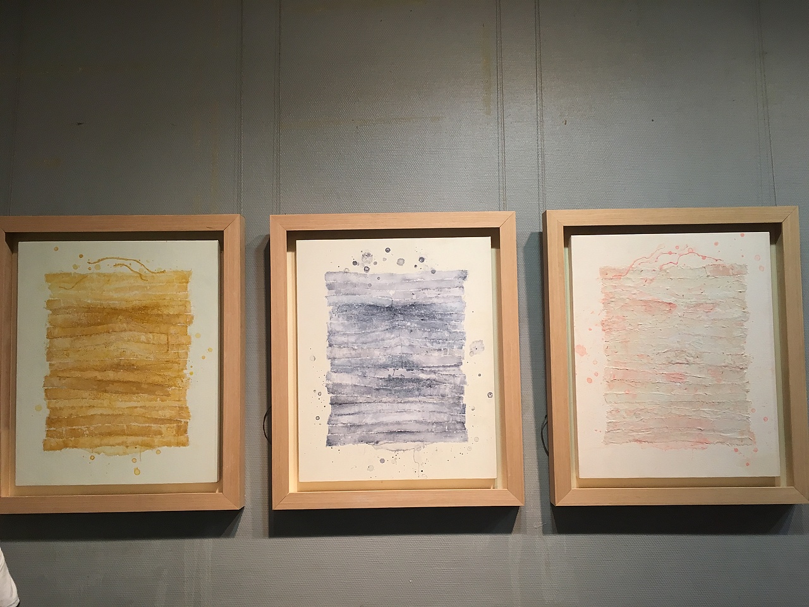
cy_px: 304
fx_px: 678
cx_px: 404
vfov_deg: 48.2
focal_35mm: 29
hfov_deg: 61.7
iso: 80
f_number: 2.2
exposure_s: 1/33
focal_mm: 4.15
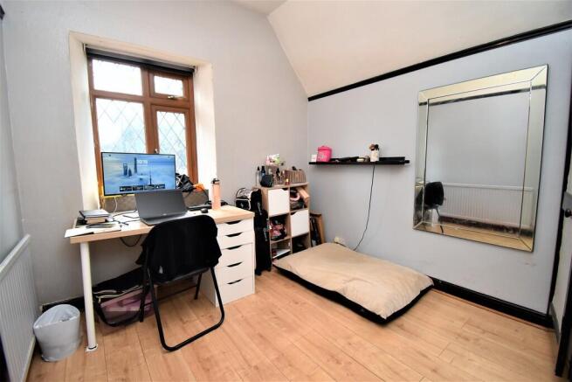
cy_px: 191
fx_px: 238
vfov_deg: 77.4
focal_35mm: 15
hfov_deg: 100.4
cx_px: 286
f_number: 4.5
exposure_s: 1/80
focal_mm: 10
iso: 800
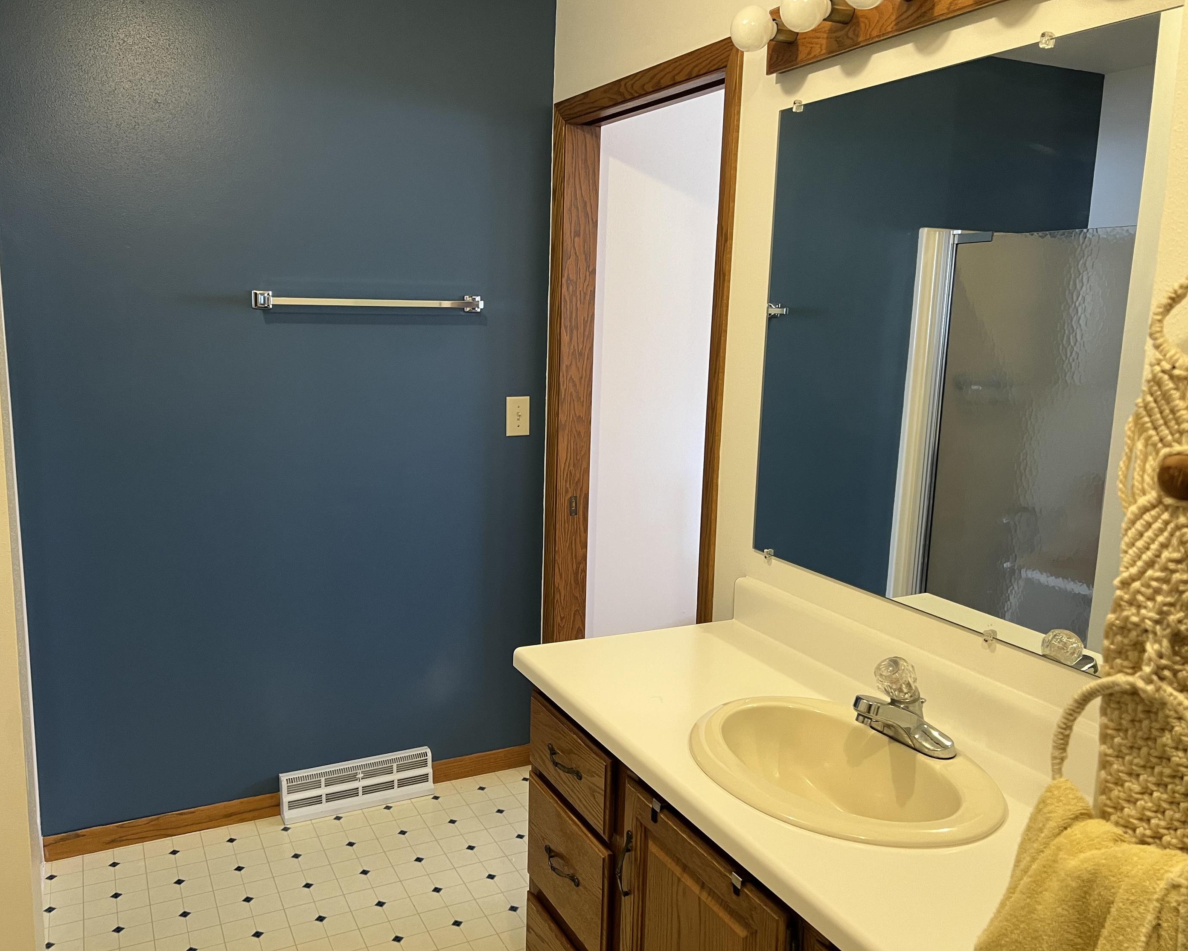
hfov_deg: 62.1
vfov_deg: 51.5
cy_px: 466
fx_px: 984
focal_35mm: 28
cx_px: 542
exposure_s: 1/60
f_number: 1.5
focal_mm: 5.7
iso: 160
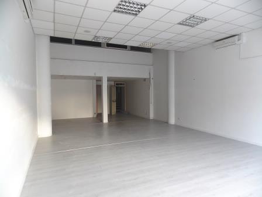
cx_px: 131
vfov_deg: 58.9
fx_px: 174
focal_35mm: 23
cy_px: 98
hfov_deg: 73.9
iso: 100
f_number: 3.1
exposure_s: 1/30
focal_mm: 4
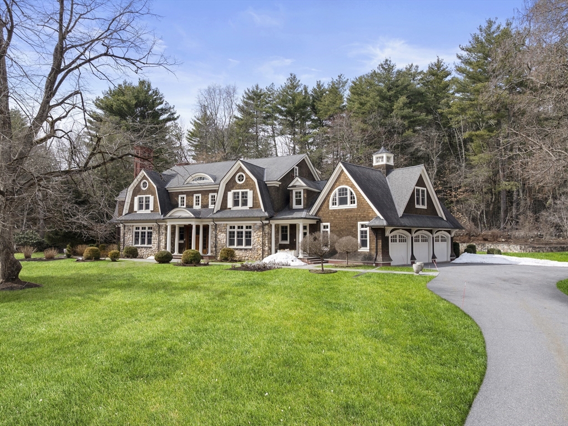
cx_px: 284
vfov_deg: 56.8
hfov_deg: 71.6
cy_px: 213
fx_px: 394
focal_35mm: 24
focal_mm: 12.29
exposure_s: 1/2000
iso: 140
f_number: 2.8
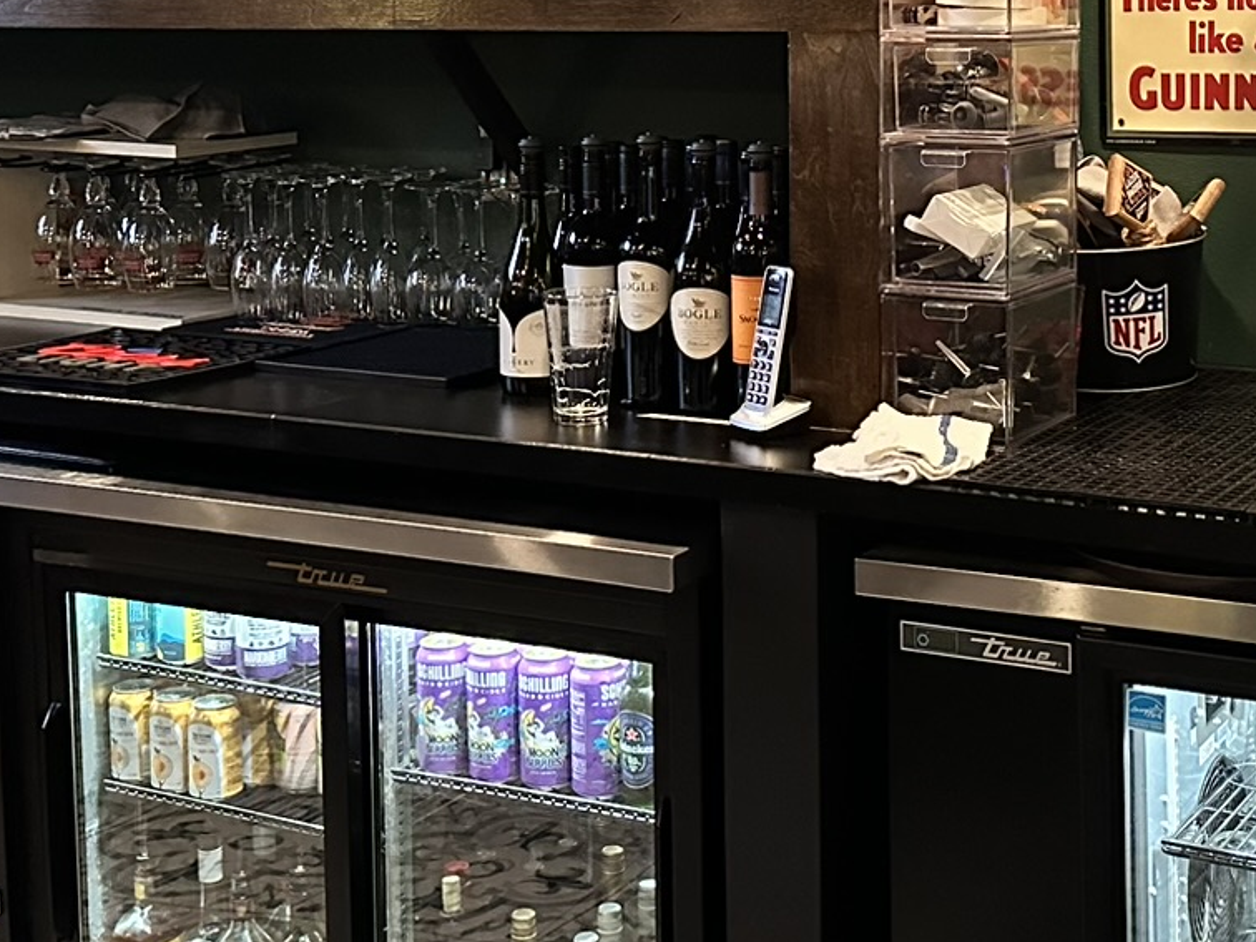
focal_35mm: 65
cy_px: 191
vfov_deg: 22.3
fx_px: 2358
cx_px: 774
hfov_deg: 29.7
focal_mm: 6.86
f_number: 1.78
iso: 1000
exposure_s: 1/40
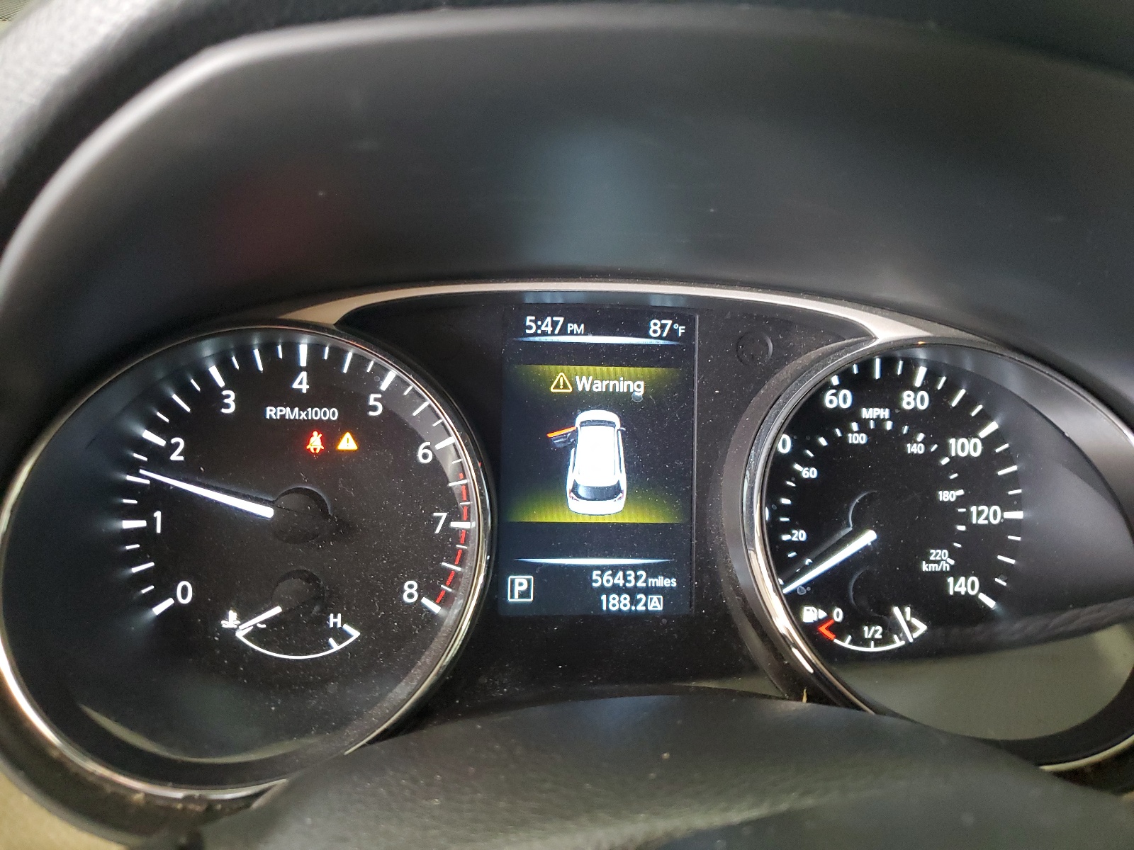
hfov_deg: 67.3
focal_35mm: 26
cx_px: 567
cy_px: 425
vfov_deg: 53.1
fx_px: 852
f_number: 1.5
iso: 328
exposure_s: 1/24
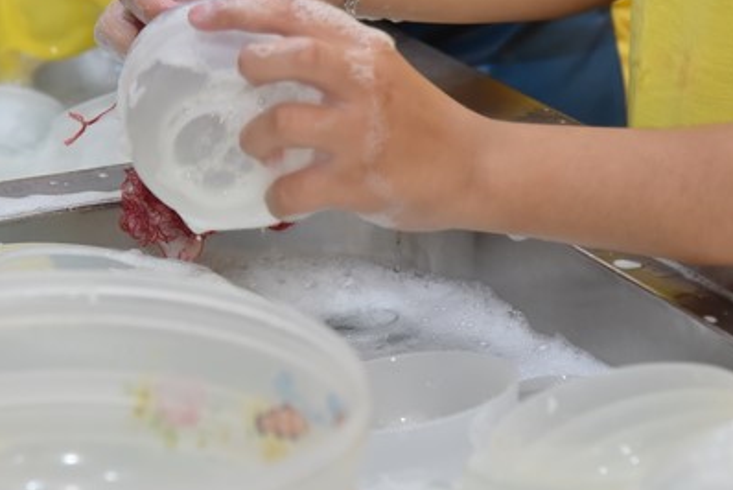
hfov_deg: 10.5
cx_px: 295
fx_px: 3994
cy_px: 111
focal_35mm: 196
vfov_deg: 7.0
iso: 1600
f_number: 5
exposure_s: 1/125
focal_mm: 120
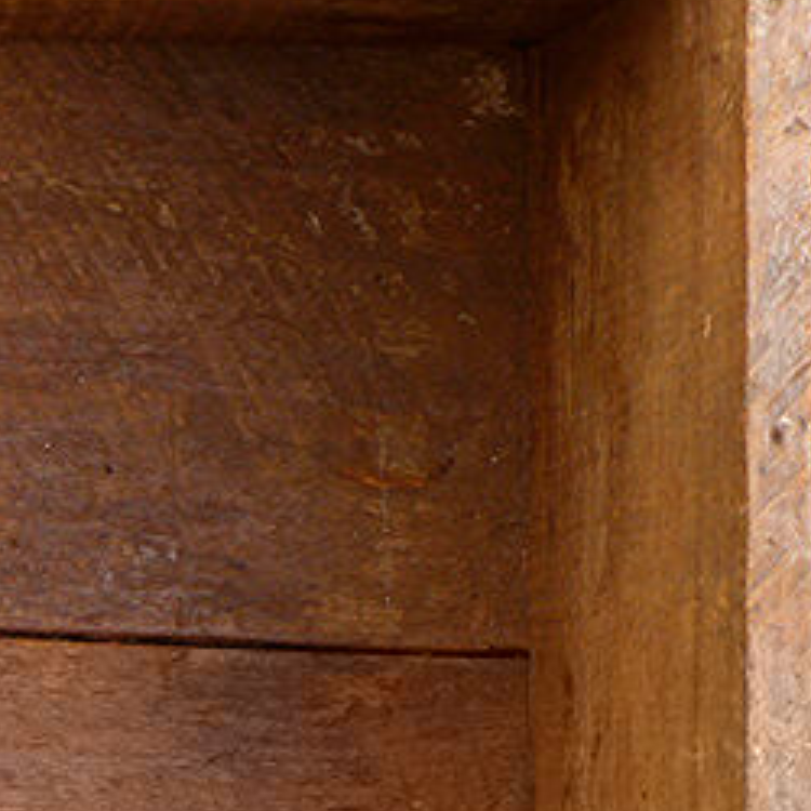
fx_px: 4268
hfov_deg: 10.6
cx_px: -295
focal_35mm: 161
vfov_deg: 10.8
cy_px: 636
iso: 80
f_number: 4
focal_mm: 10.2
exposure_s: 1/60
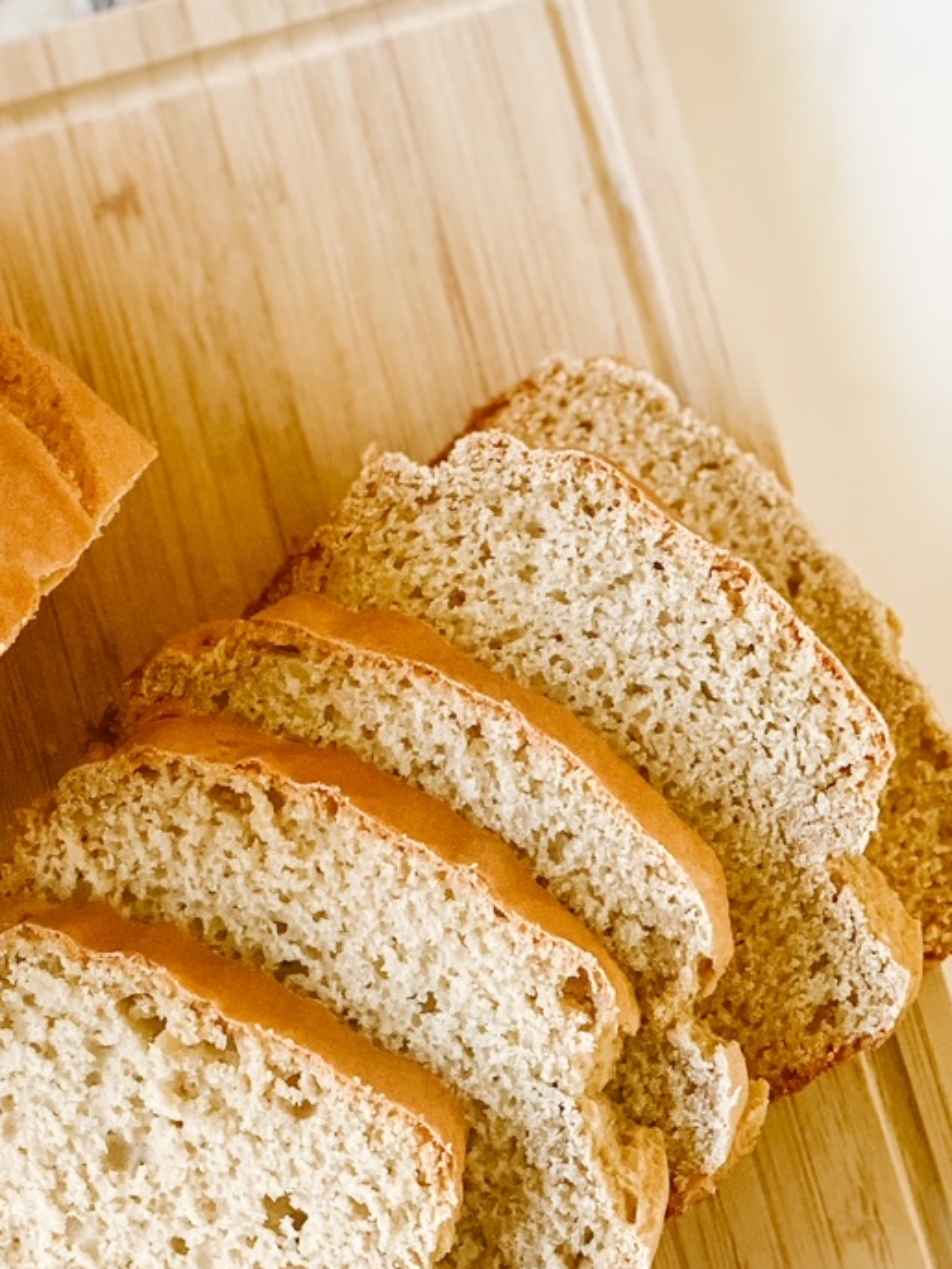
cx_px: 67
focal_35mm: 97
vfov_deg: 20.1
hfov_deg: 15.1
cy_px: 864
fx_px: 3555
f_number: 2
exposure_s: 1/120
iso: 200
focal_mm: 6
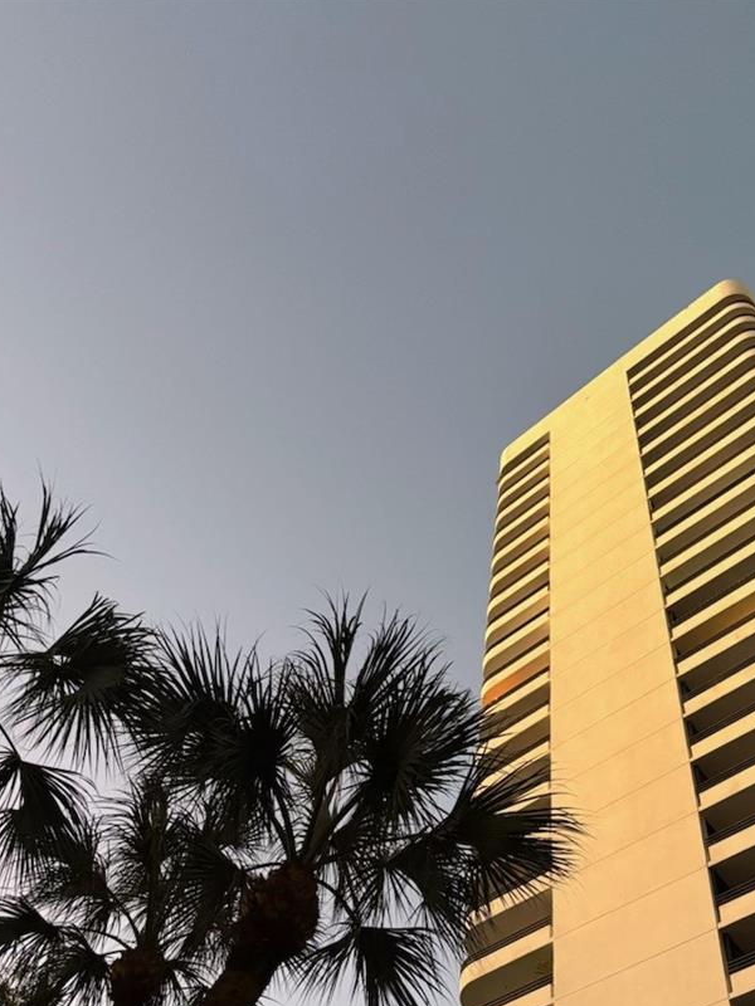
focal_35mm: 39
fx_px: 1134
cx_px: 328
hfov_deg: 36.8
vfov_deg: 46.2
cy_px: 749
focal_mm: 5.96
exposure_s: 1/30
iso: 500
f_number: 1.6
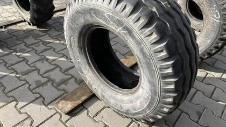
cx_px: 114
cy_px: 54
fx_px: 174
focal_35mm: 29
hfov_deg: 66.1
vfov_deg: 40.1
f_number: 1.8
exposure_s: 1/942
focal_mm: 4.25
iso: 32
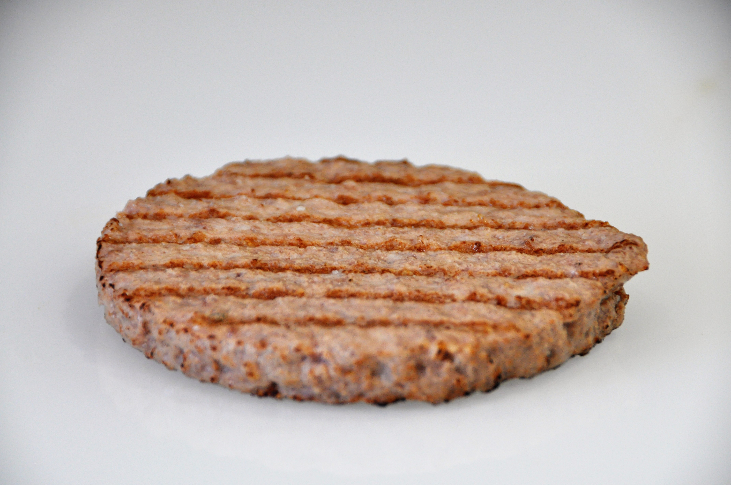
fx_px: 3955
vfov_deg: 7.0
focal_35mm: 195
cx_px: 366
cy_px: 242
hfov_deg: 10.6
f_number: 5.6
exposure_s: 1/125
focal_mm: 130
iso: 1000
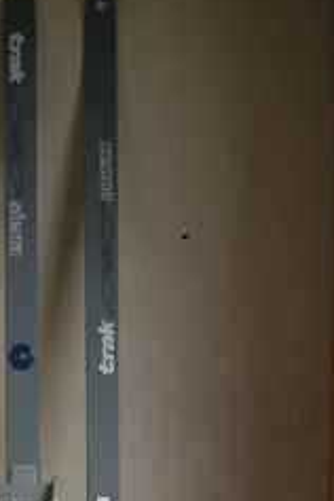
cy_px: 501
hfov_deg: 14.7
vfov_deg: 21.4
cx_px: 53
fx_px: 1280
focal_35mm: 92
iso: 50
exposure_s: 1/305
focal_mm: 5.7
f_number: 2.8
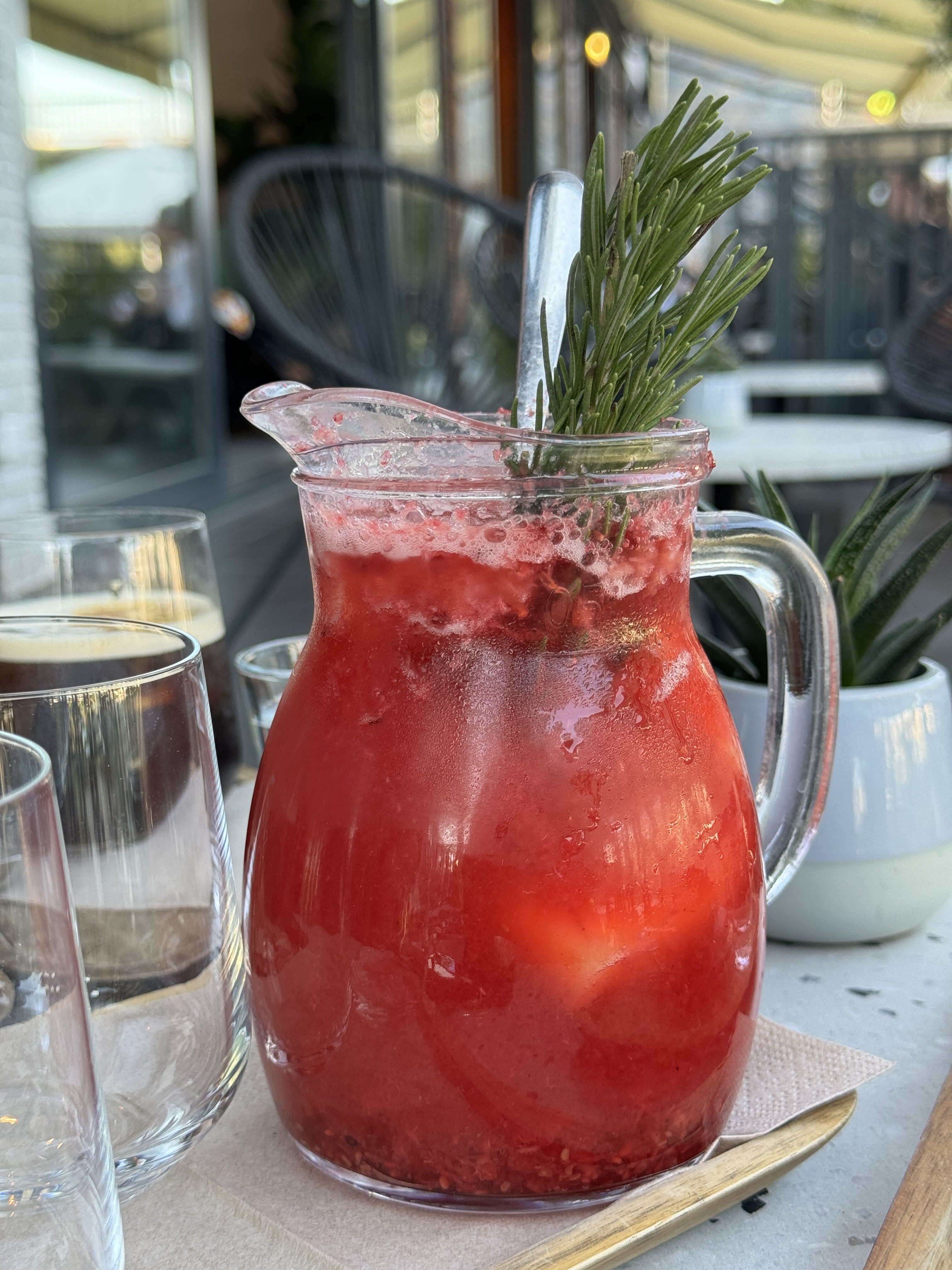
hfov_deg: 30.3
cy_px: 635
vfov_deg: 39.7
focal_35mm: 48
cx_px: 476
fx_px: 1760
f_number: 1.78
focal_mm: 6.86
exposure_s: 1/108
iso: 100
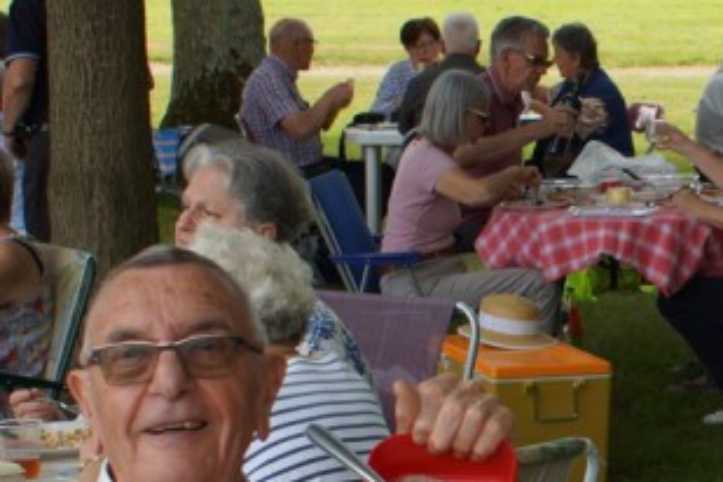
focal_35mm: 139
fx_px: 2791
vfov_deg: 9.8
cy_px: 424
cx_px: 887
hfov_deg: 14.3
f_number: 4.5
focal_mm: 28
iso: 125
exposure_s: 1/160
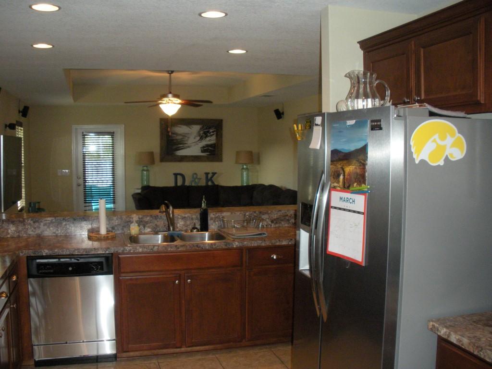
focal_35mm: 36
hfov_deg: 51.4
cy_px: 184
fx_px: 512
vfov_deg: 39.7
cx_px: 246
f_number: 3.5
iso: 388
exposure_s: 1/60
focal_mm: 6.3
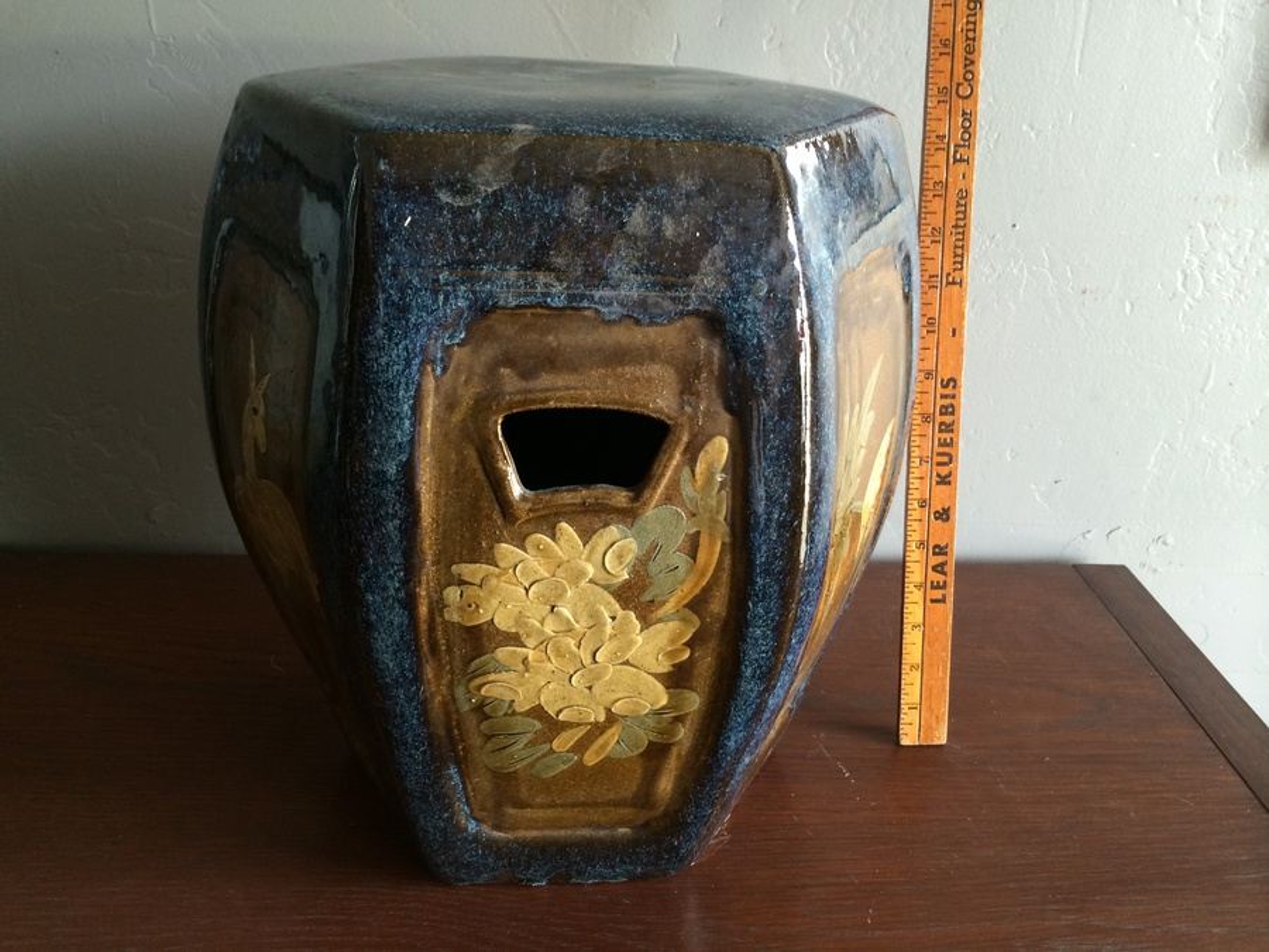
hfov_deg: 60.0
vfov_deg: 46.8
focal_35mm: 30
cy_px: 476
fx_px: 1100
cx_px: 634
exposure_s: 1/30
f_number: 2.2
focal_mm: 4.12
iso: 80
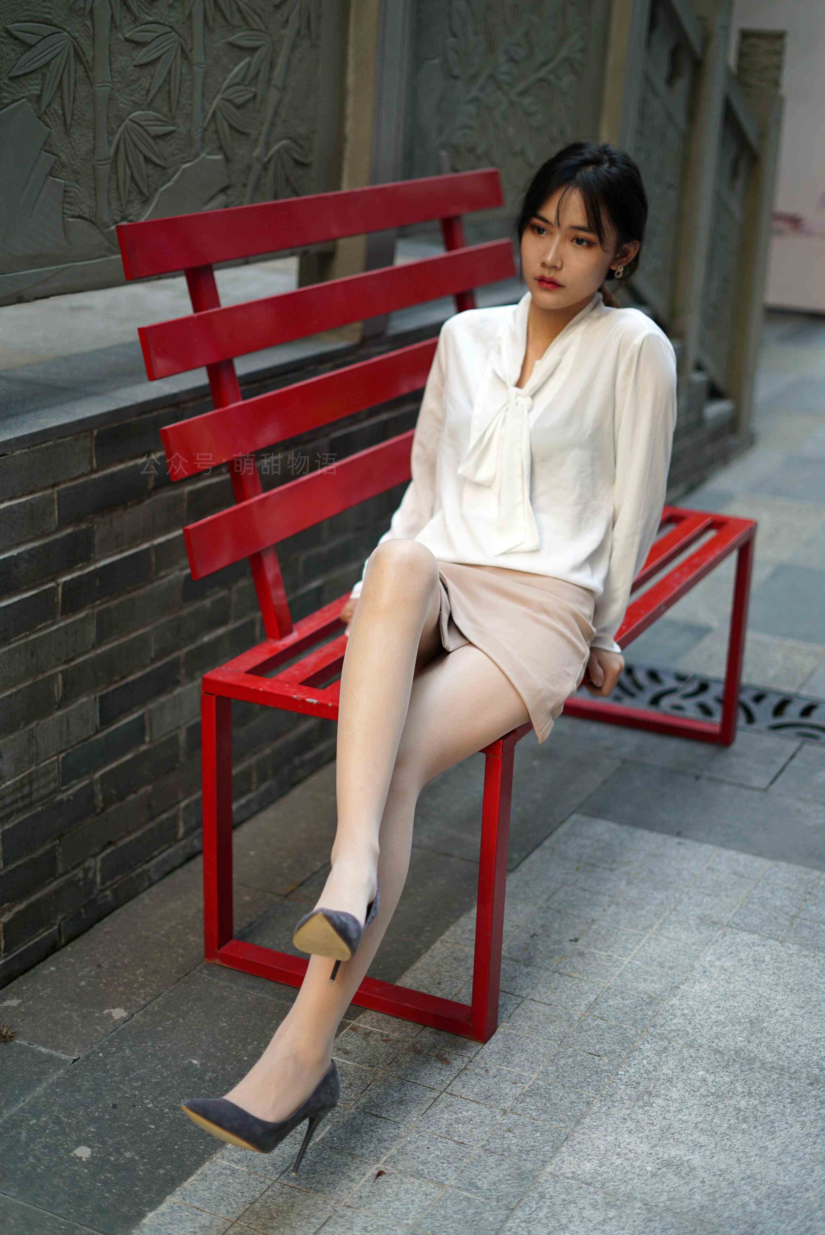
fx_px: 1716
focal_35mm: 50
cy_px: 618
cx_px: 412
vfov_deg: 39.6
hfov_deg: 27.0
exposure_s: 1/500
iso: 200
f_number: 1.8
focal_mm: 50
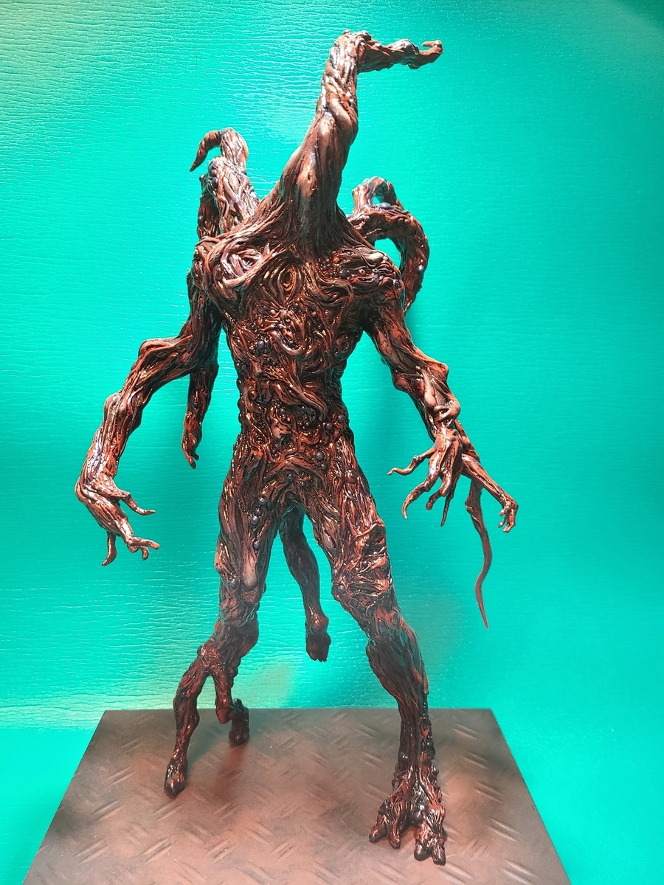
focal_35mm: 26
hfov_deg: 53.1
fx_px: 665
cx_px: 332
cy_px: 442
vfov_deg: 67.3
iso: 500
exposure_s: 1/50
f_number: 1.8
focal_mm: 5.4
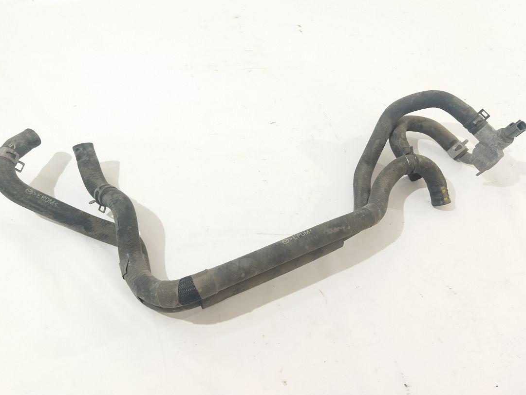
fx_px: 456
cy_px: 180
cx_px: 264
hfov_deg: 60.0
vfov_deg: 46.7
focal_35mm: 30
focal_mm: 4.71
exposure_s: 1/50
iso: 206
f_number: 1.79
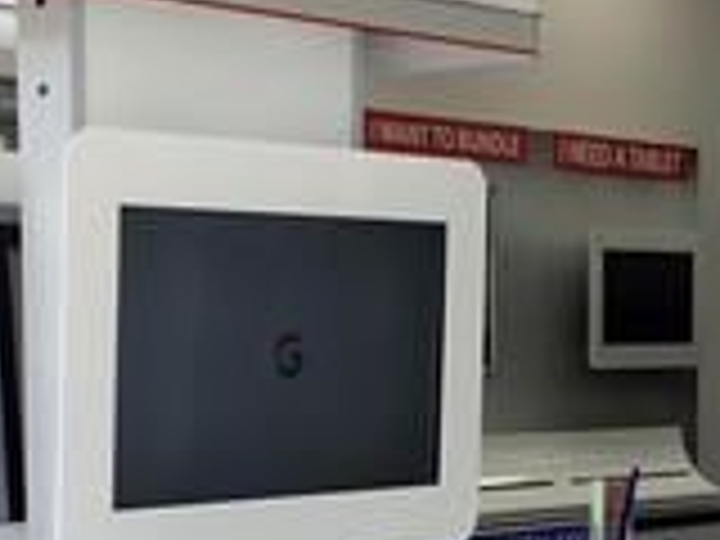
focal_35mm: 120
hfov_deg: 16.4
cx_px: 398
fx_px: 2496
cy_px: 486
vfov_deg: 12.3
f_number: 2.4
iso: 32
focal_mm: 3.3
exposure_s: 1/60
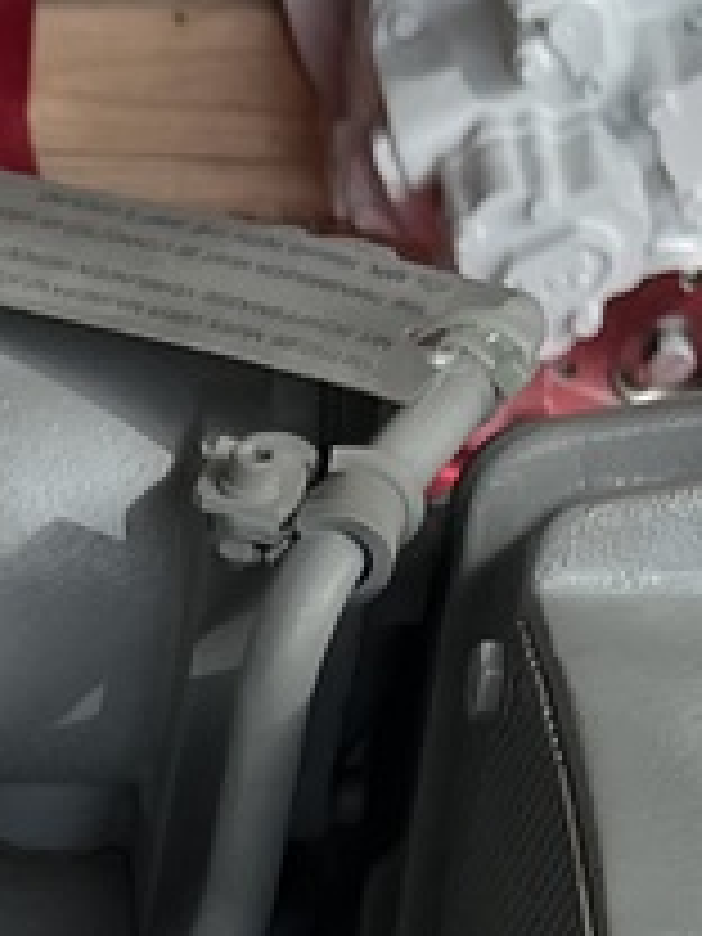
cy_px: 2151
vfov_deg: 11.3
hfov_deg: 9.4
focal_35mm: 150
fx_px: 4056
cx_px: -540
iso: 50
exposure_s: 1/967
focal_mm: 5.1
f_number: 1.6
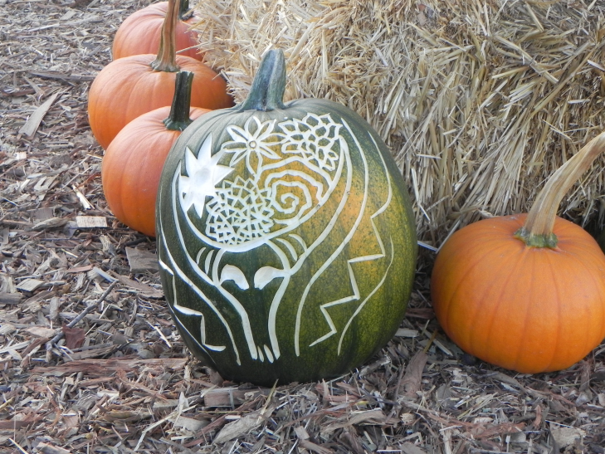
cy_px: 227
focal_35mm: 66
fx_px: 1154
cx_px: 302
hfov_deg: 29.4
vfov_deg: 22.3
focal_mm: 11.8
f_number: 4
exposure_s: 1/117
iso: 160
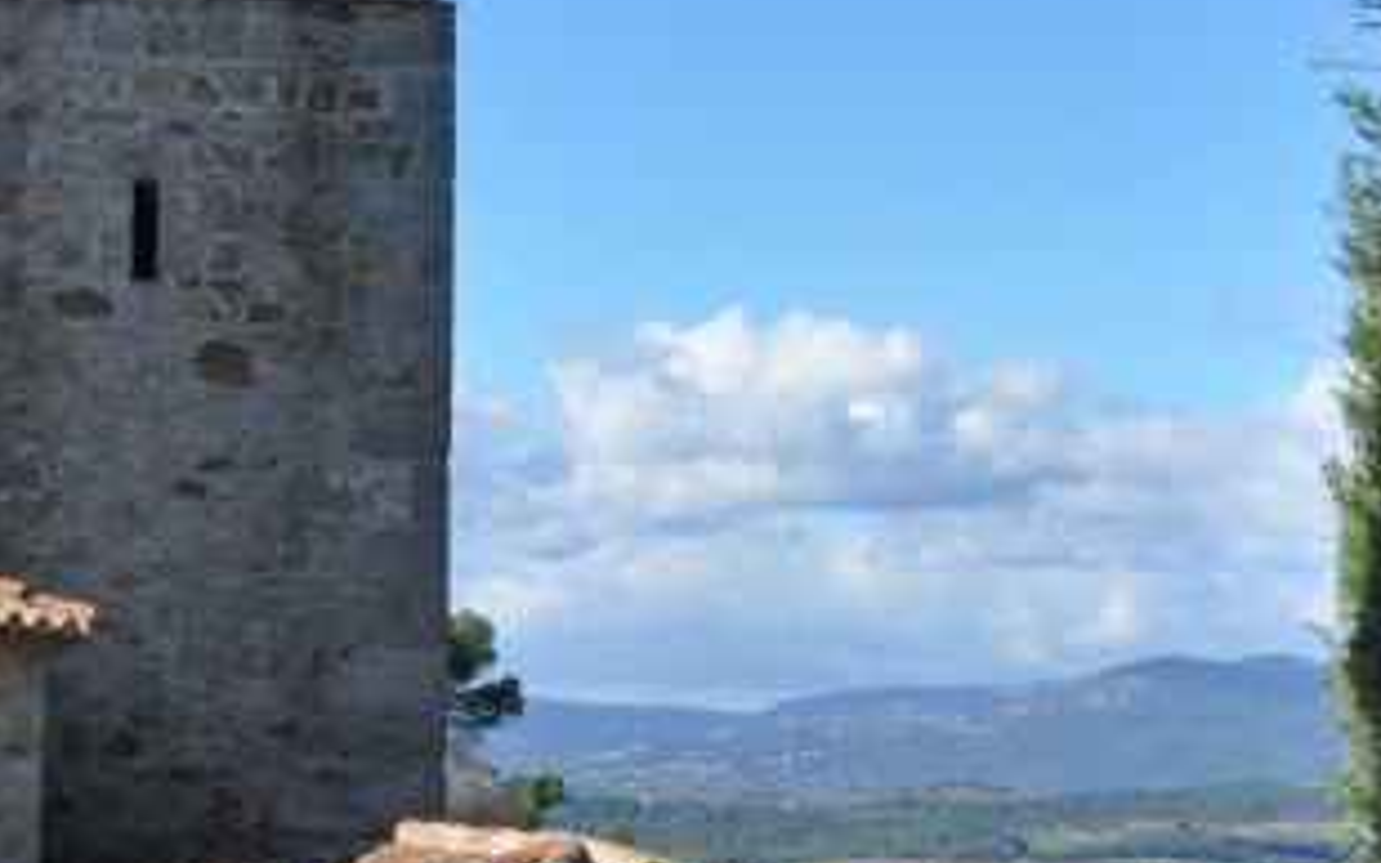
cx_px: -9
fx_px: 3424
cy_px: 662
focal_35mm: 91
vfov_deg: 14.3
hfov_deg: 21.9
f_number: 14
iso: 1600
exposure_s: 1/800
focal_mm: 18
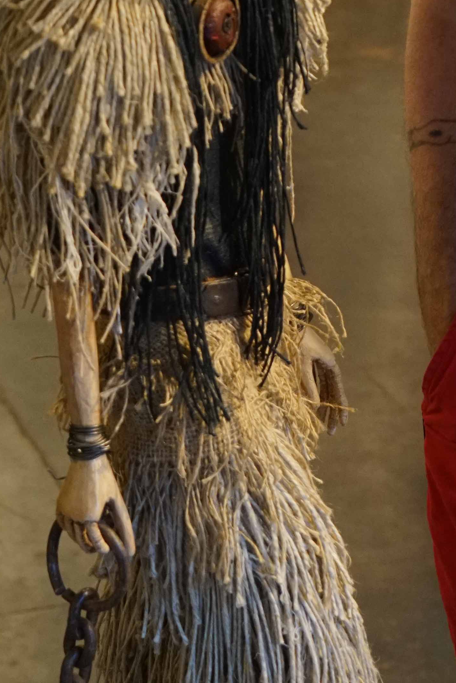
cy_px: -144
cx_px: 304
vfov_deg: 15.5
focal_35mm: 127
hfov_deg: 10.8
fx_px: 2412
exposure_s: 1/160
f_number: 4
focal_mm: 34
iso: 2500
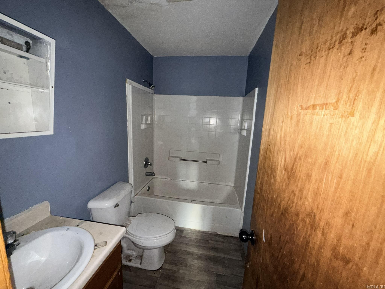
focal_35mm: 14
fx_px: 156
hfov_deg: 102.1
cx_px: 192
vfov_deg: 85.7
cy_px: 144
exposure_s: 1/30
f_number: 2.2
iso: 200
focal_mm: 2.22
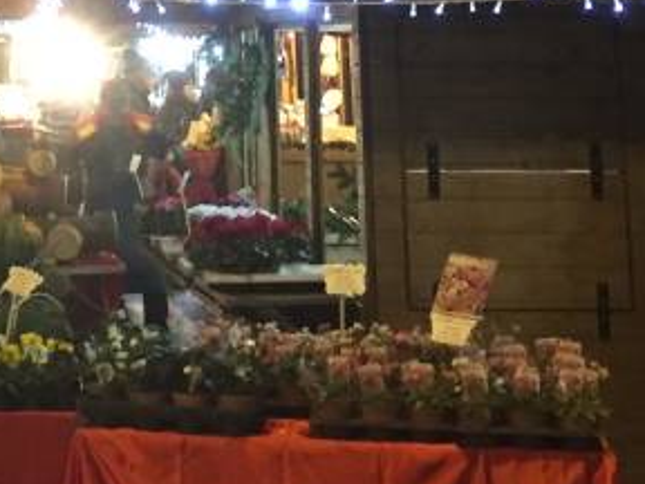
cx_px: -49
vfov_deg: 13.5
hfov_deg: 18.4
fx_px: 1919
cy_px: -244
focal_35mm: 103
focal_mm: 4.15
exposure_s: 1/17
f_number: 2.2
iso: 250
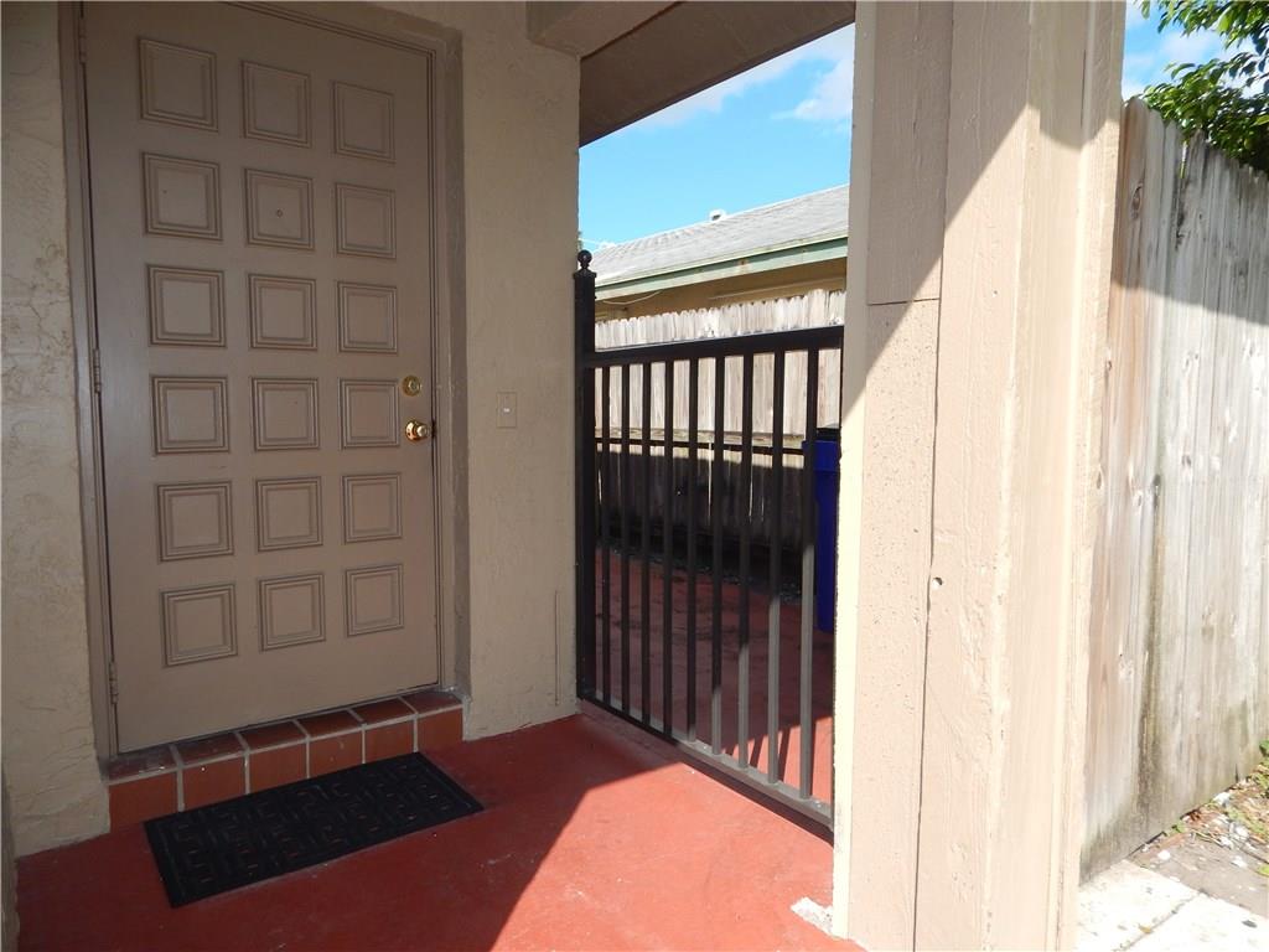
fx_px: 807
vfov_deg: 61.1
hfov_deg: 76.4
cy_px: 476
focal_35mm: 22
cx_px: 634
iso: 125
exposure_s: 1/1250
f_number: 3
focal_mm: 4
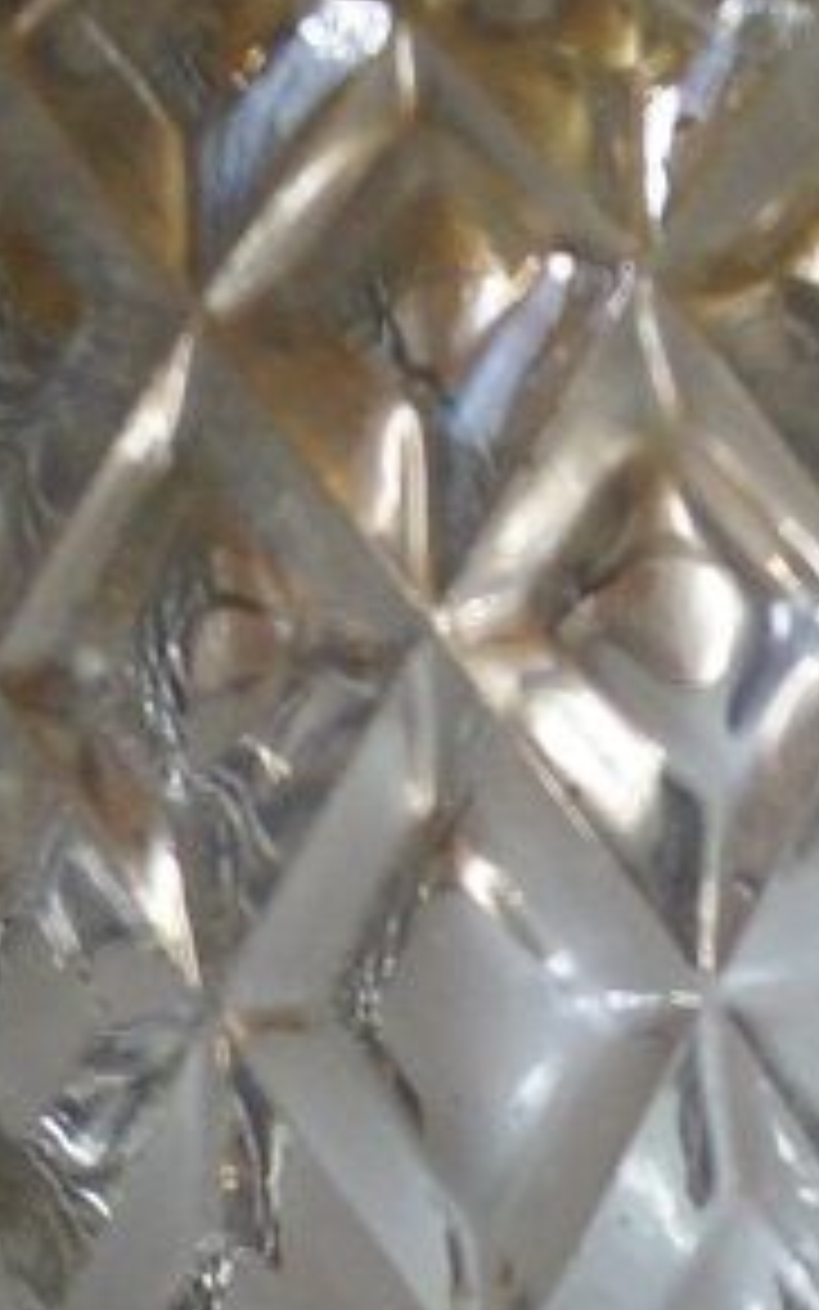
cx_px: 824
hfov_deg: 7.0
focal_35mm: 186
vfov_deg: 11.0
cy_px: 1639
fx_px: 6639
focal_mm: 24
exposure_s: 1/60
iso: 1000
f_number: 4
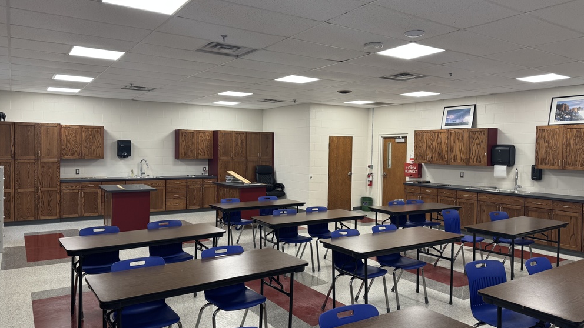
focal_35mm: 27
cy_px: 155
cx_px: 299
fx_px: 418
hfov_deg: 69.8
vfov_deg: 42.9
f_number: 1.78
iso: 125
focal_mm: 6.76
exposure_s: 1/120
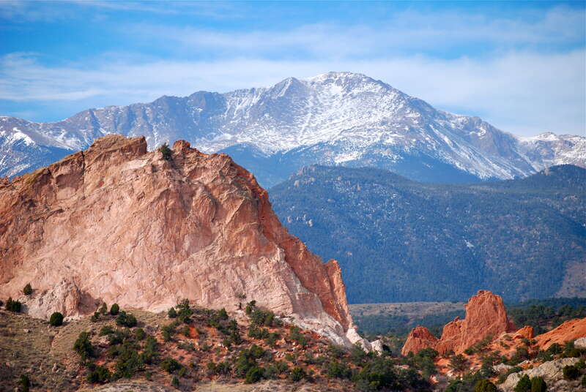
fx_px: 2396
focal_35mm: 147
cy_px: 196
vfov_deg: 9.4
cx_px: 293
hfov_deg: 13.9
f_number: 4.5
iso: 100
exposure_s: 1/640
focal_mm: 98
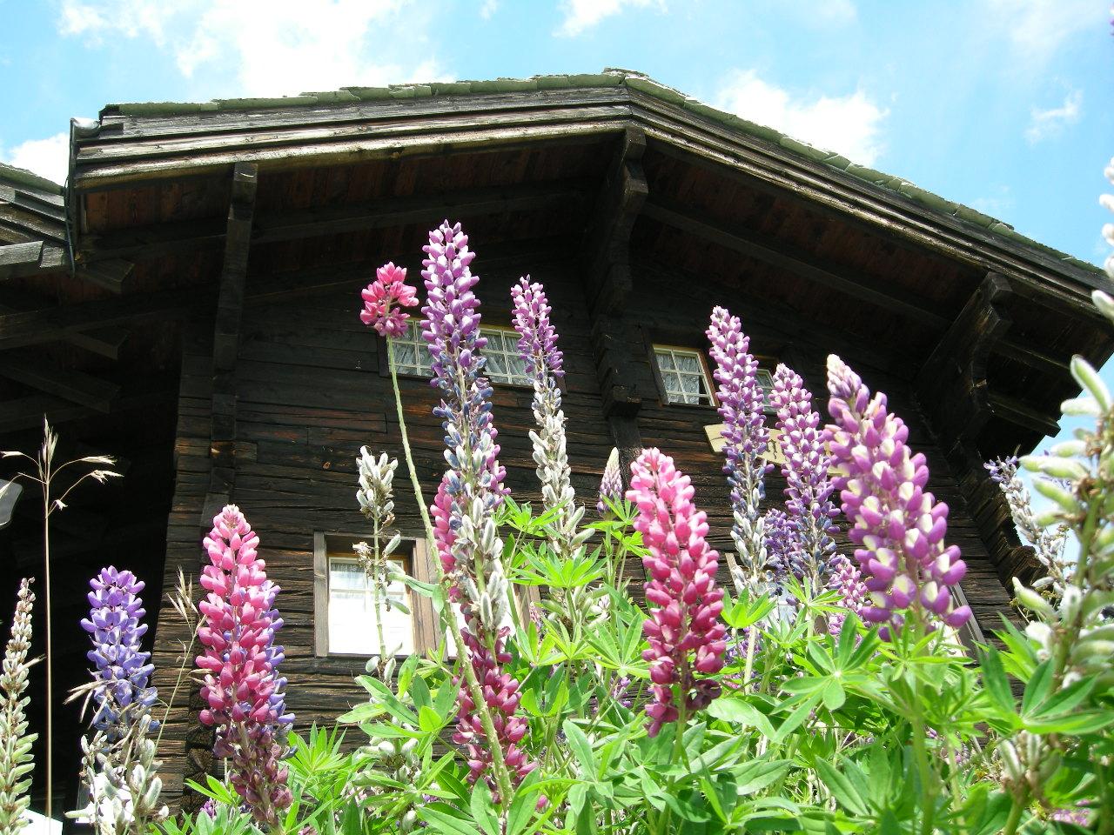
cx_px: 557
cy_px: 418
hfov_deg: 51.4
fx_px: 1159
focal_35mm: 36
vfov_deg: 39.7
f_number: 3.8
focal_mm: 7.5
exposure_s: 1/138
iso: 64
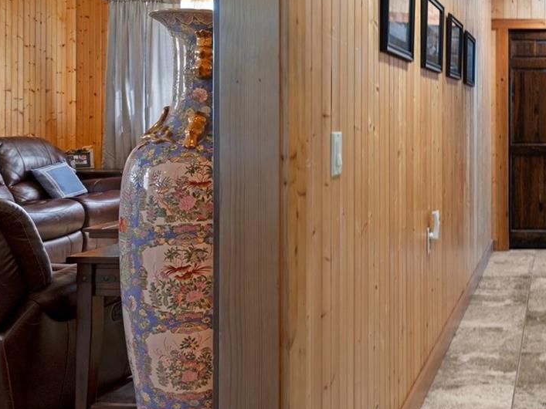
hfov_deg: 42.2
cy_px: 125
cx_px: 565
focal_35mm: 37
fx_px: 584
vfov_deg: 38.1
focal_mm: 17
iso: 320
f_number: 9
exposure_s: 4
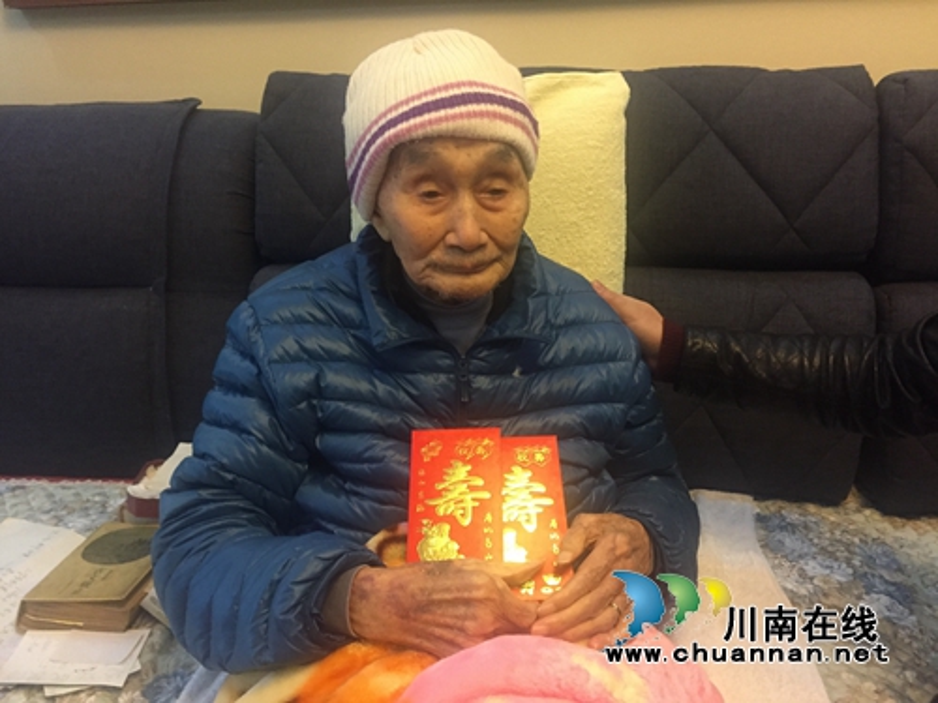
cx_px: 469
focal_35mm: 29
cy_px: 352
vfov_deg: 48.2
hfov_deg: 61.7
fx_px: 786
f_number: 2.2
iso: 250
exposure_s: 1/17
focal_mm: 4.15
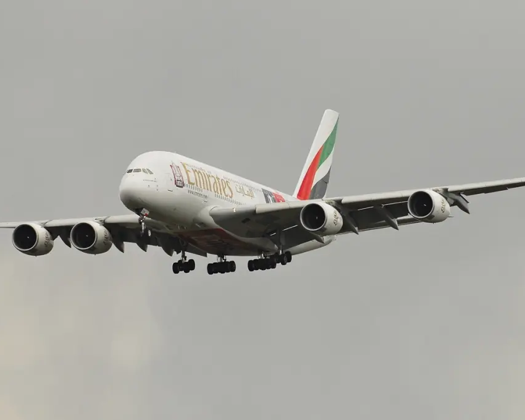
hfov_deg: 5.2
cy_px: 210
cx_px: 281
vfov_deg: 4.2
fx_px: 5796
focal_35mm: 373
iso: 200
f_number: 8
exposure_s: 1/500
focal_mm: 220
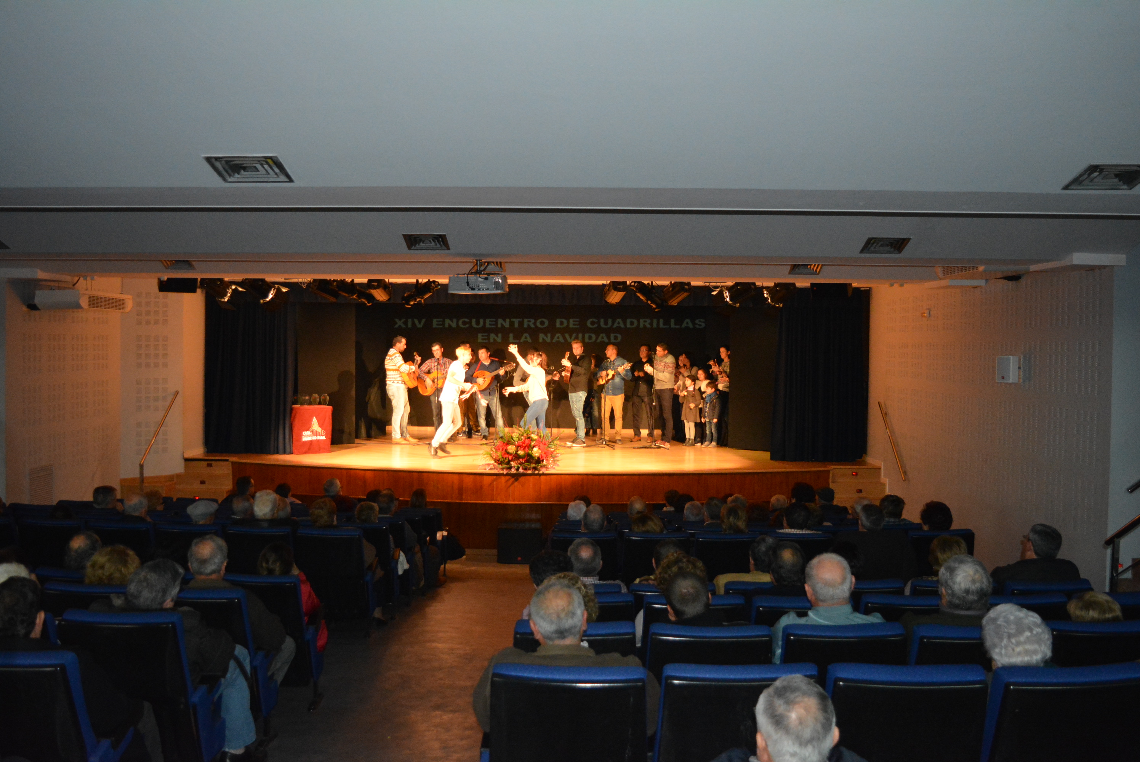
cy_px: 381
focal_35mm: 36
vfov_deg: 36.9
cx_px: 570
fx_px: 1141
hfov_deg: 53.1
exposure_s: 1/60
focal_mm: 24
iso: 3200
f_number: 4
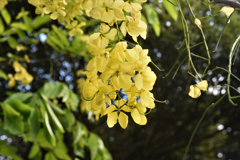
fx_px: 600
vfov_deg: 15.2
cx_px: 120
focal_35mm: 90
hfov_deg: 22.6
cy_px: 80
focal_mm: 90
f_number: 13
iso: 800
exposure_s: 1/160
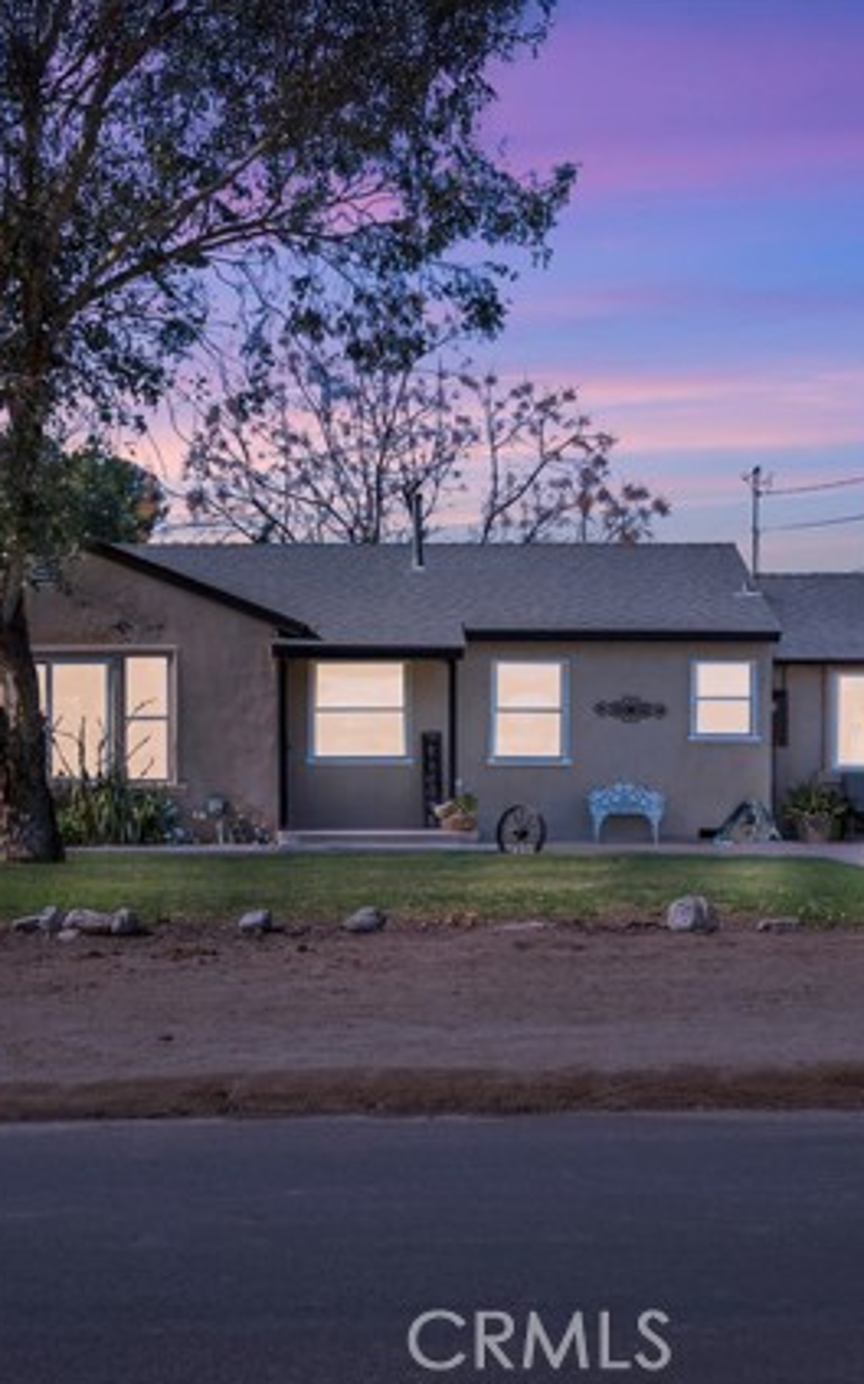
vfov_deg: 37.5
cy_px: 689
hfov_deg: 23.9
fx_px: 2037
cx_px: 373
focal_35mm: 54
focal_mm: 35
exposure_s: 1/20
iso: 64
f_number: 22
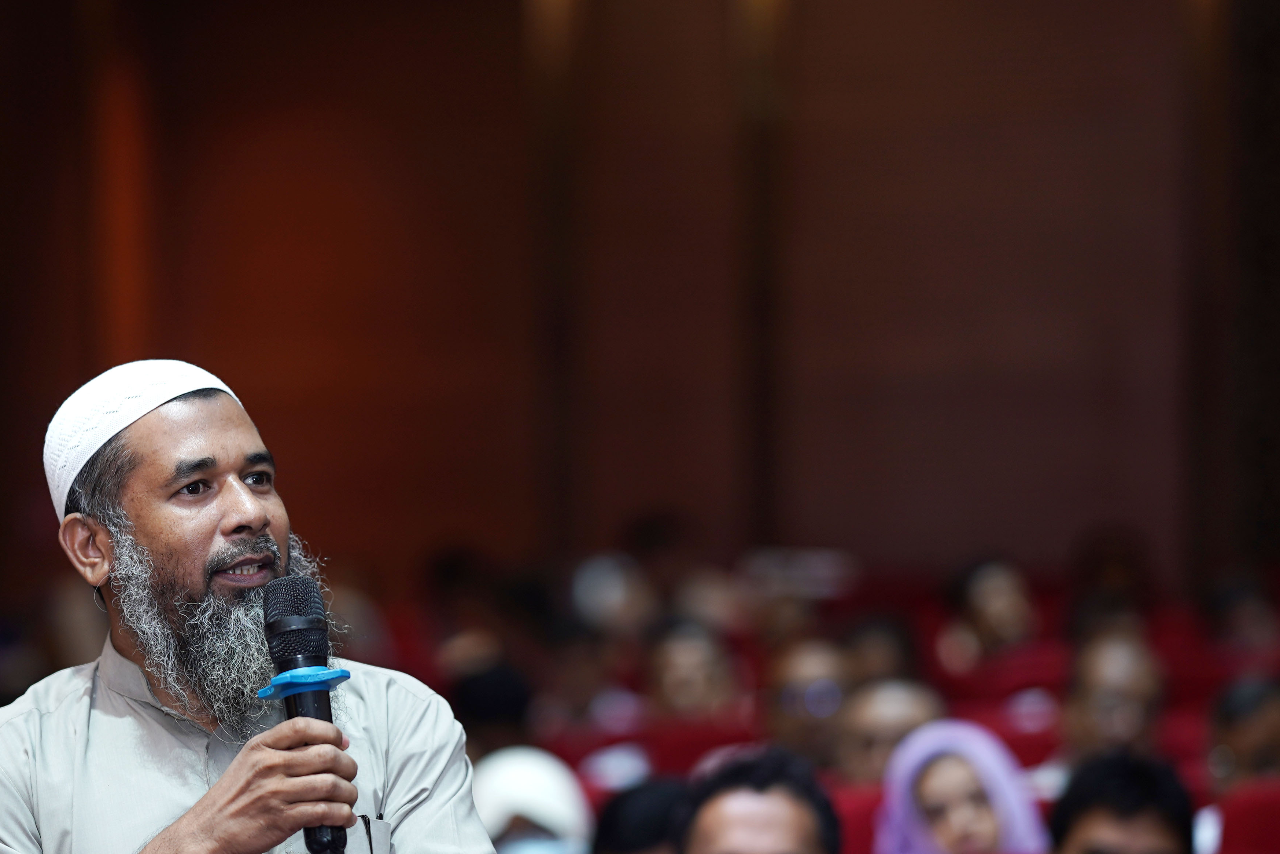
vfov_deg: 9.4
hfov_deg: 14.1
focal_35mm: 146
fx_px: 5191
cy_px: 590
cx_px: 532
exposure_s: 1/160
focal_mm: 85
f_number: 1.4
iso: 160
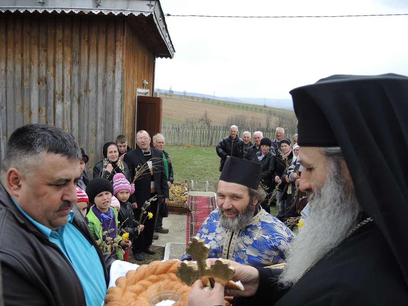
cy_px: 162
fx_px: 354
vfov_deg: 46.8
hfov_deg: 59.9
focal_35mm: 30
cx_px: 196
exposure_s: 1/640
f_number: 2
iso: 80
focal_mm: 6
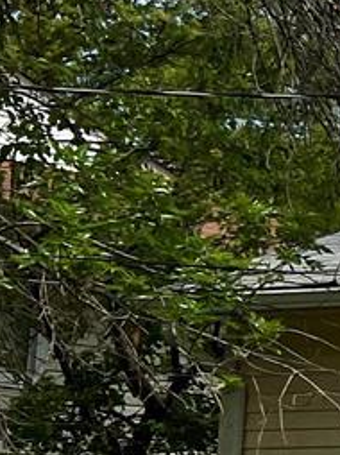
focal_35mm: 164
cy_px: 283
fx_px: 2151
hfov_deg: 6.8
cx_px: 1423
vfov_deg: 12.1
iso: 50
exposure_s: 1/6993
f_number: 1.5
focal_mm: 5.7
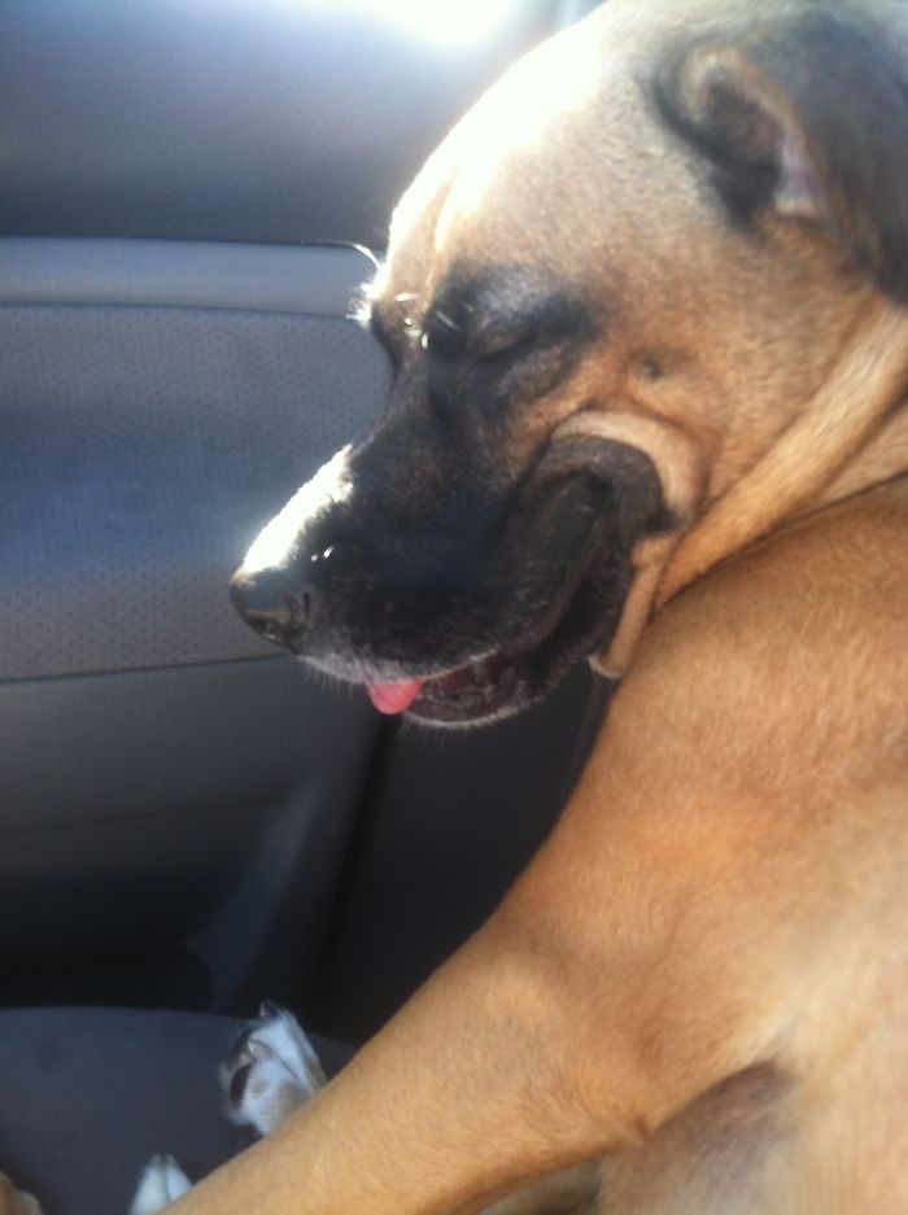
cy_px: 608
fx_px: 1227
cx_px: 454
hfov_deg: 40.6
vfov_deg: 52.7
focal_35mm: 35
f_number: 2.8
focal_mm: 3.85
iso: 80
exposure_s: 1/30
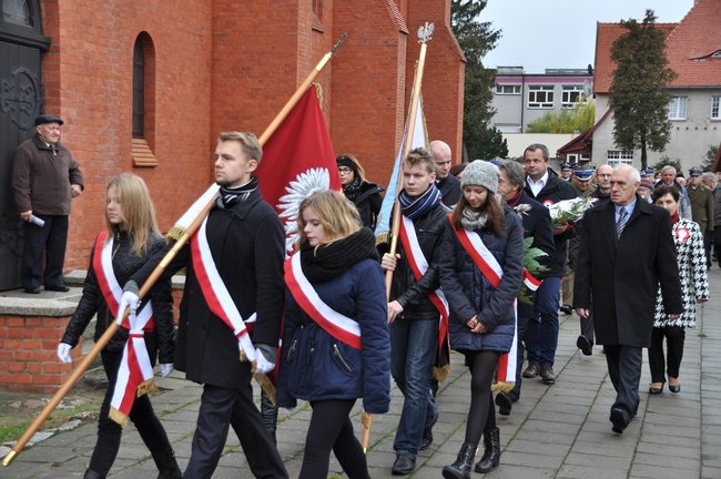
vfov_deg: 20.6
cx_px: 360
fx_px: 1320
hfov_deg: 30.5
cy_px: 240
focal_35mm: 66
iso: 200
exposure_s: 1/160
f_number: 4.5
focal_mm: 44
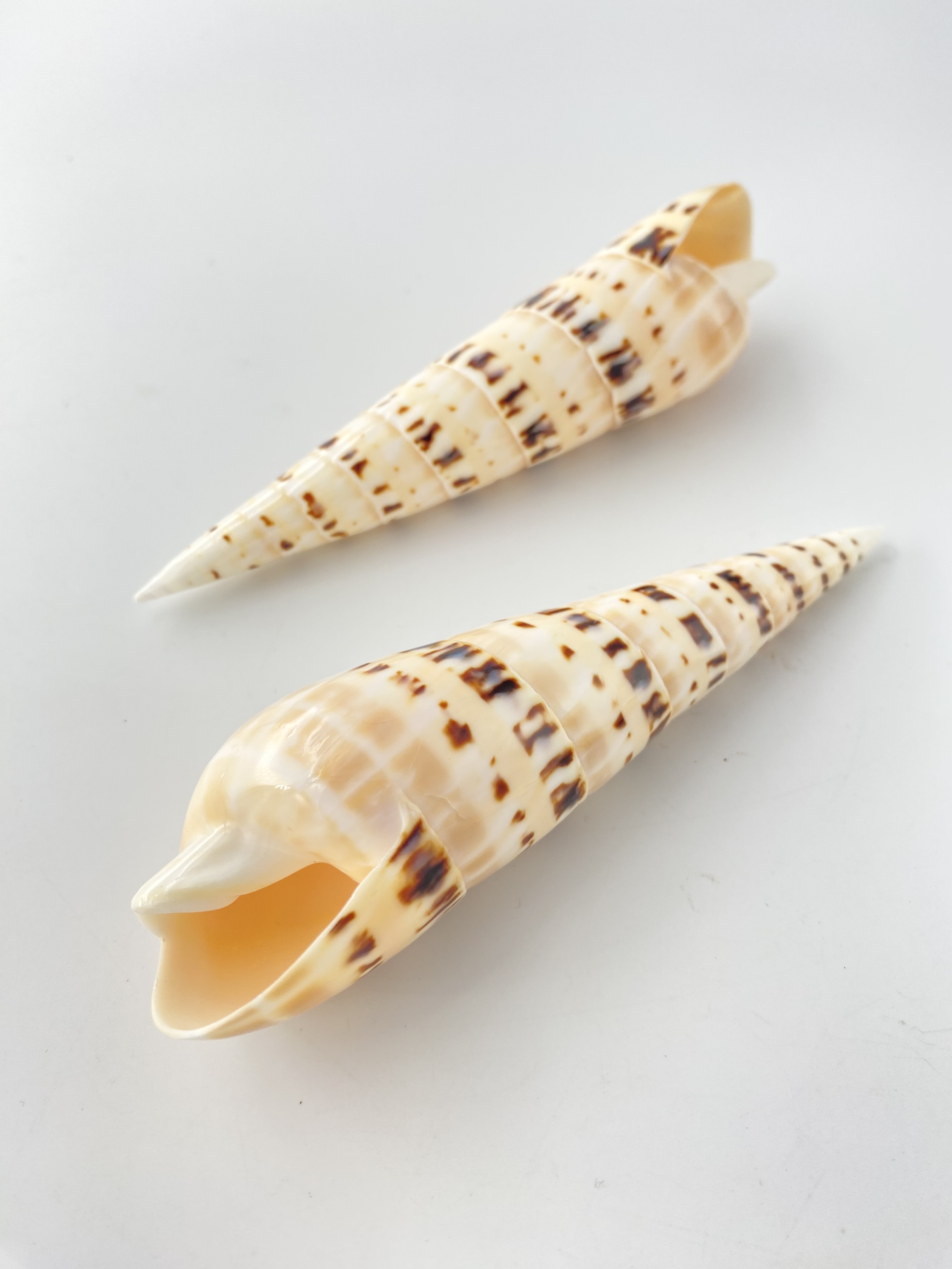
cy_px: 634
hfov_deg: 53.1
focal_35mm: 26
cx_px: 476
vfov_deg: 67.3
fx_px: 953
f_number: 1.8
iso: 32
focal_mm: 4.25
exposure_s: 1/262
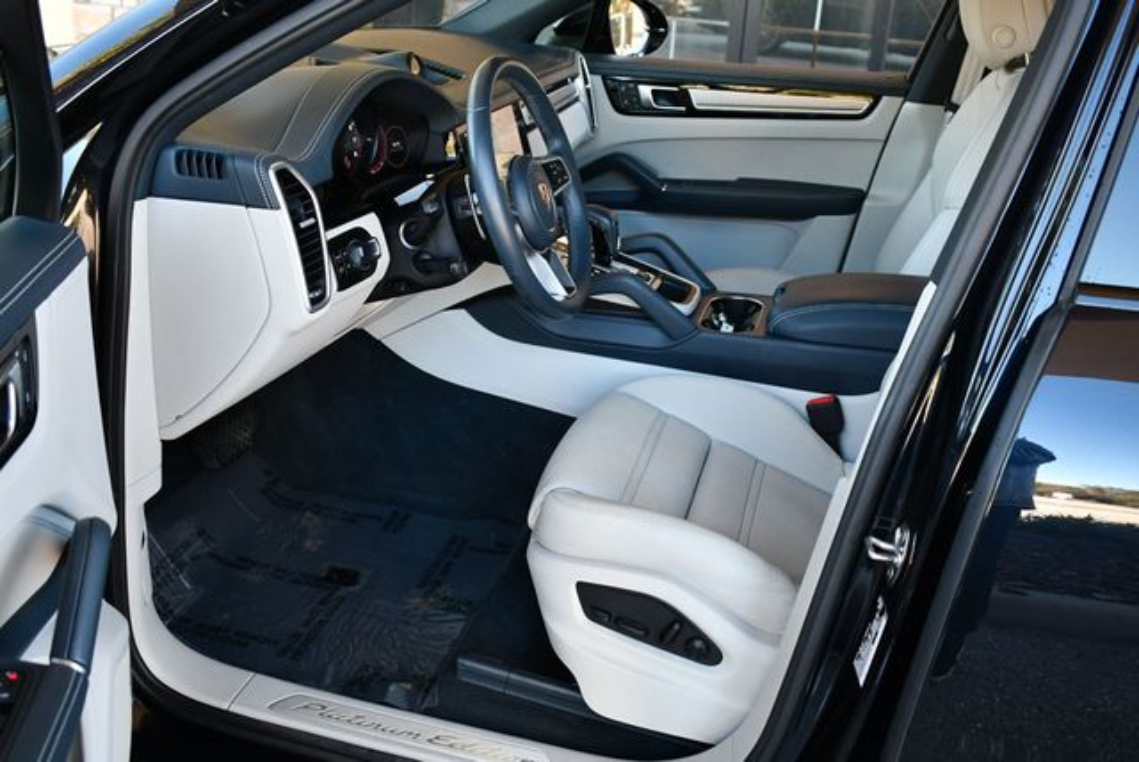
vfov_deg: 36.9
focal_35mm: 36
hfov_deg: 53.1
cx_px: 570
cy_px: 381
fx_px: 1140
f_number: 3.5
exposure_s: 1/250
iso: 800
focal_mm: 18
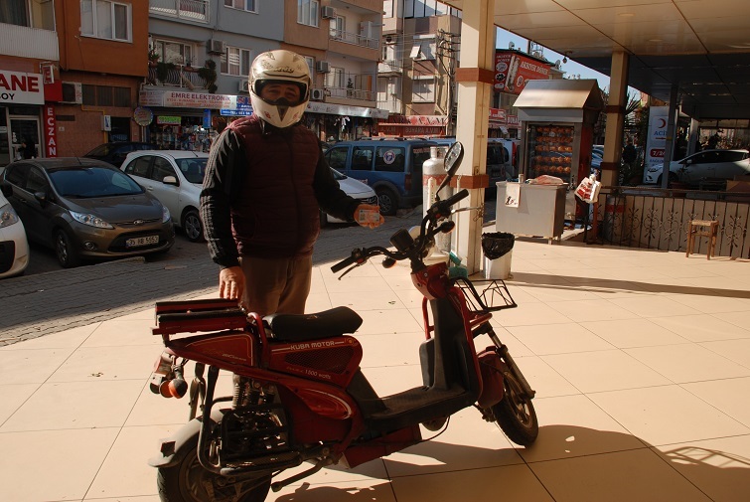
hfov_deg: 67.3
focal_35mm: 27
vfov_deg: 48.0
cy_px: 251
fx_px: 563
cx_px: 375
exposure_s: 1/200
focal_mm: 18
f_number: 7.1
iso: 100
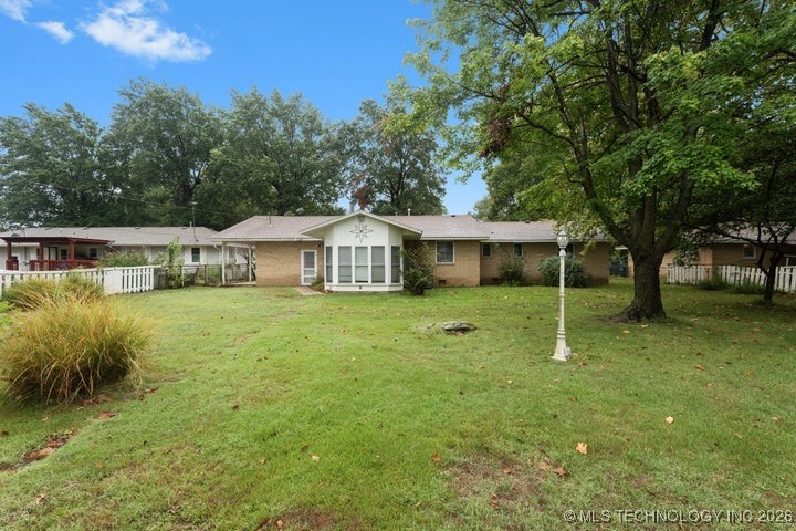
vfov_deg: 73.7
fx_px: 354
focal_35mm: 16
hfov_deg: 96.7
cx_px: 398
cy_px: 266
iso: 250
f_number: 9
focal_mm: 16
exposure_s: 1/60
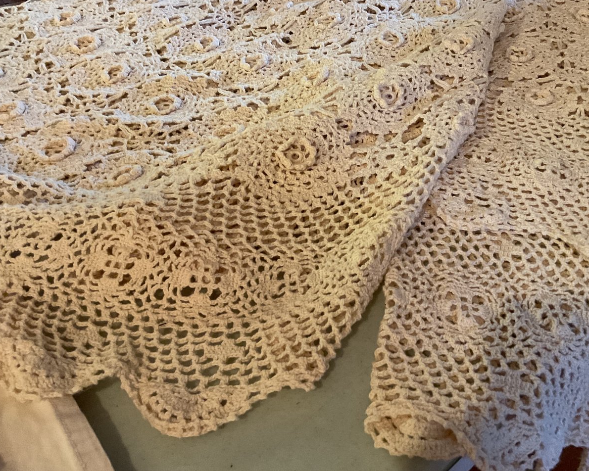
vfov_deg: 41.0
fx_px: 628
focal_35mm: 36
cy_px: 191
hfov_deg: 50.0
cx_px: 353
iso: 320
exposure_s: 1/40
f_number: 1.8
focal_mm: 3
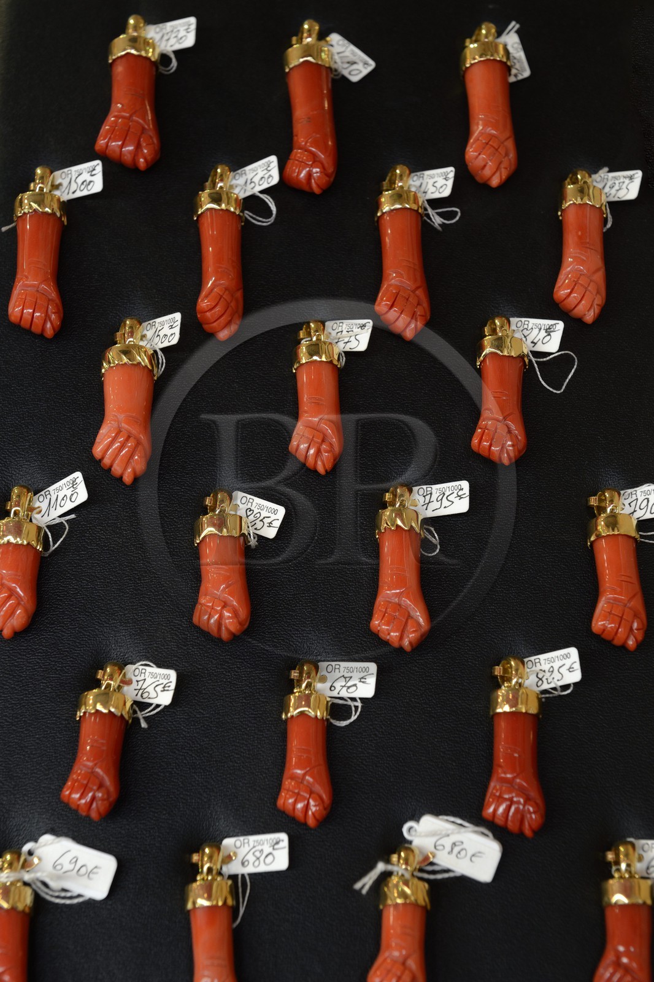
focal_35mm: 70
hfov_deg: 19.4
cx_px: 327
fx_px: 1908
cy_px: 491
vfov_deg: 28.8
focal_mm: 70
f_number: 9
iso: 400
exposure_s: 1/30
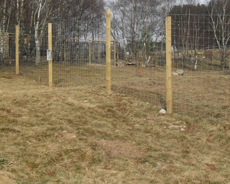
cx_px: 154
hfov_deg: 35.6
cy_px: 62
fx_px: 354
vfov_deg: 29.0
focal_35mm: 52
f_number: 8.9
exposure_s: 1/90
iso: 80
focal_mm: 6.3
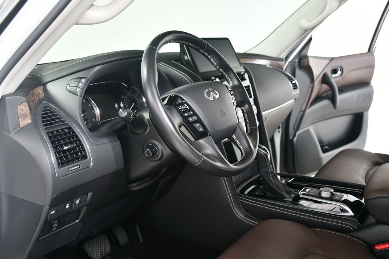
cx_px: 194
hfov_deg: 53.1
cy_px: 130
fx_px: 389
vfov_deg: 36.8
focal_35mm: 36
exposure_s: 1/160
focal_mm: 24
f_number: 3.8
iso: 100
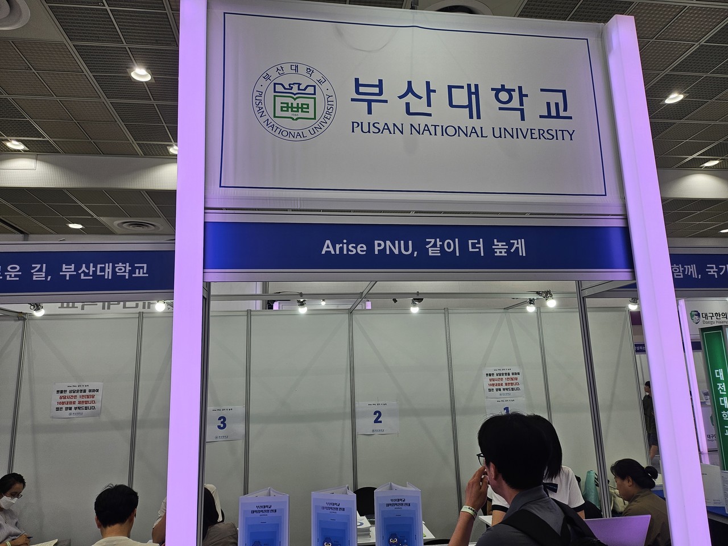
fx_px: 505
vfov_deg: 56.8
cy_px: 273
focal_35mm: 24
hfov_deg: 71.6
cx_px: 364
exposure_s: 1/129
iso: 50
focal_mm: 5
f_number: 1.8
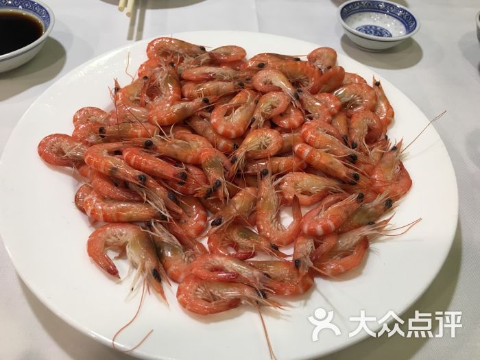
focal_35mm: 29
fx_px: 402
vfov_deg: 48.2
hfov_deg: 61.7
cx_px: 240
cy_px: 180
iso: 50
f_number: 2.2
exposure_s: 1/33
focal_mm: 4.15
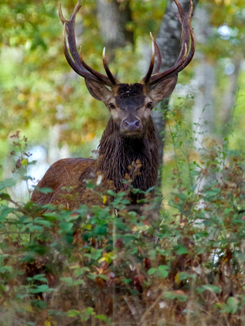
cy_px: 151
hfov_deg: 2.2
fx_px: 6486
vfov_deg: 2.9
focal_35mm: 688
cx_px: 122
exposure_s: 1/500
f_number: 5.6
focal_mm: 420
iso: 1600
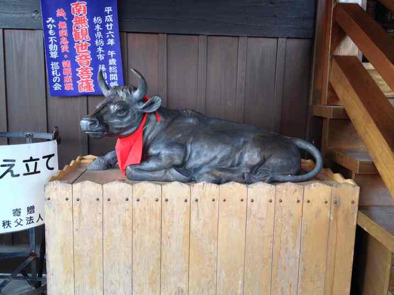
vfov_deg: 40.7
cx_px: 197
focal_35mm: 35
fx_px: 398
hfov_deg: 52.6
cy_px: 148
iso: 64
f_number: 2.4
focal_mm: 4.28
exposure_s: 1/30
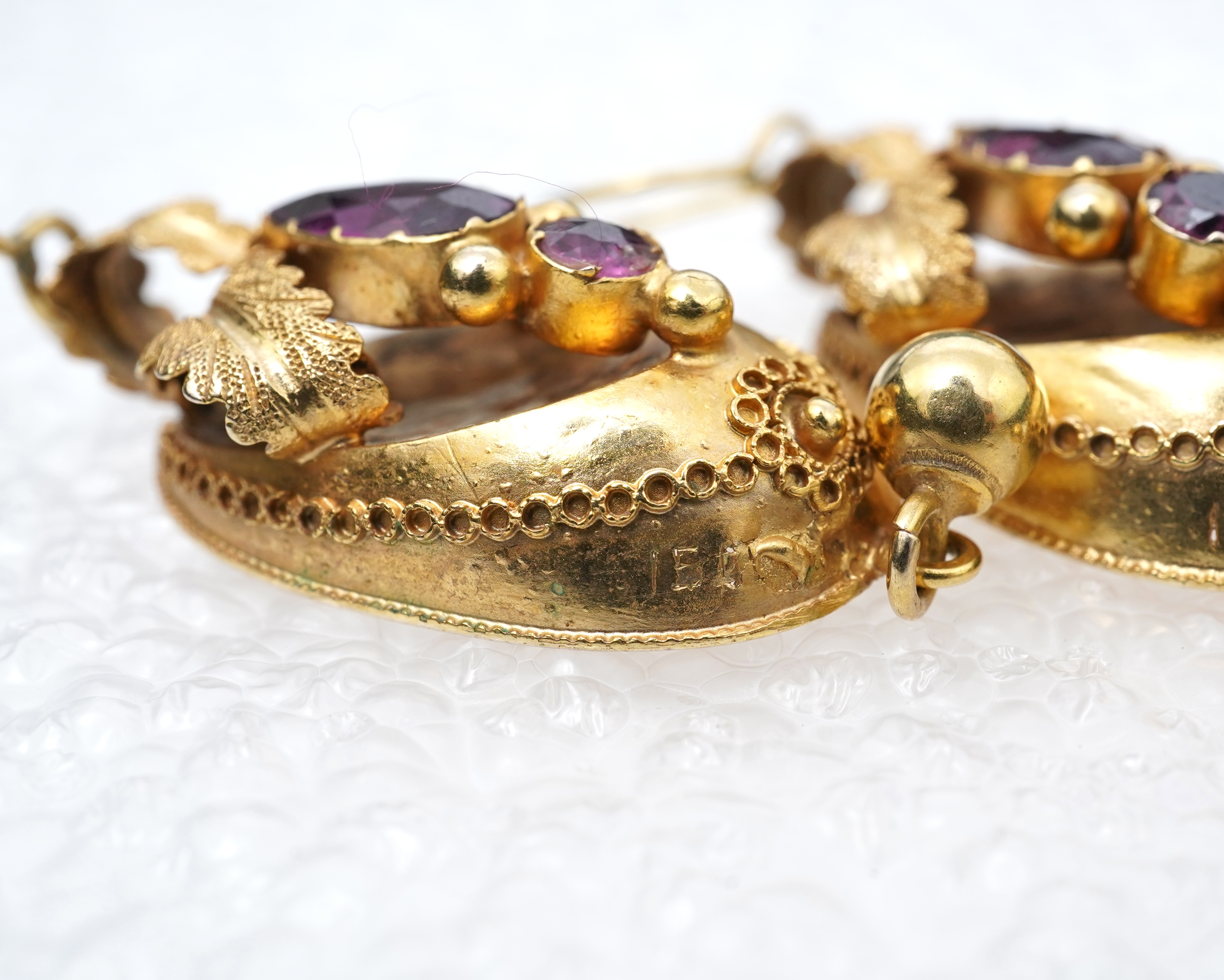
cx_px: 707
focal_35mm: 51
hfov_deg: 36.6
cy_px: 491
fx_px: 1847
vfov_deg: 29.7
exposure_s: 1/125
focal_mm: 30
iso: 640
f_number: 20
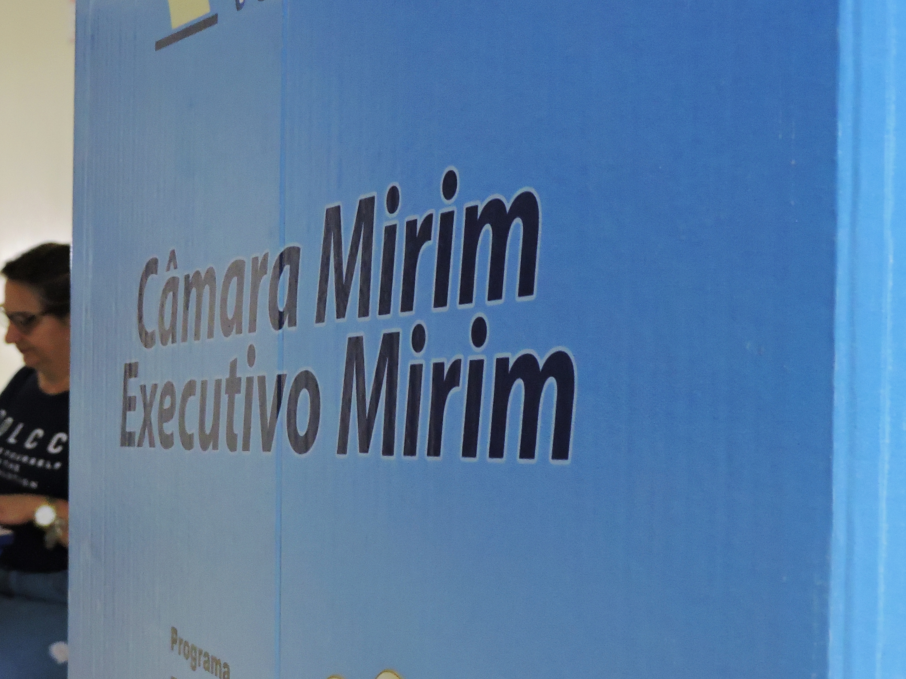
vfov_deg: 22.9
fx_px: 1675
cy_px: 354
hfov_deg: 30.3
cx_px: 432
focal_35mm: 64
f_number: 3.4
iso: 800
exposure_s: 1/25
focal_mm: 7.7
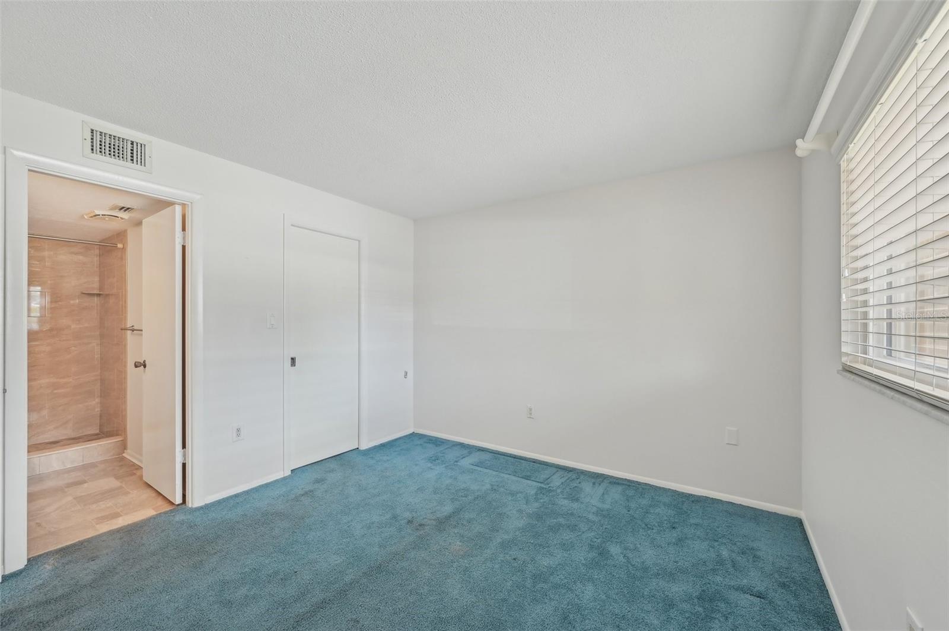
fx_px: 369
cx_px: 474
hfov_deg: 104.3
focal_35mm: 14
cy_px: 316
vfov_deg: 81.1
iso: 400
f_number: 8
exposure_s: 1/25
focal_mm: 14
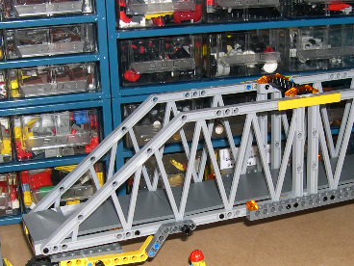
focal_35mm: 66
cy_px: 190
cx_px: 203
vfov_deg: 22.1
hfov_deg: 29.4
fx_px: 675
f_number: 2.8
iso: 100
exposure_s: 1/60
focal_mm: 8
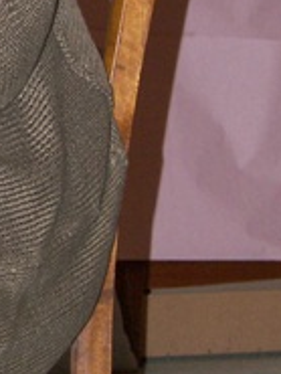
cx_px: -222
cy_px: 30
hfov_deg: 5.5
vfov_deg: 7.5
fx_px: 2854
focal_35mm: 264
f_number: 3.6
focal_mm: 12.6
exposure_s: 1/40
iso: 160
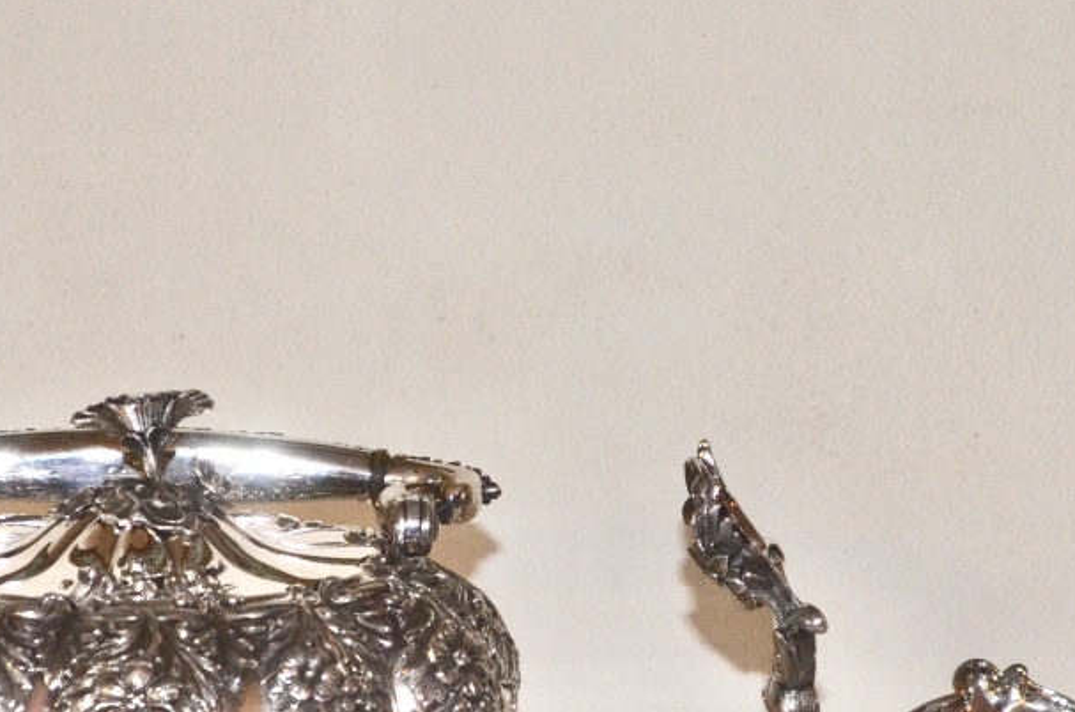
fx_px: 4857
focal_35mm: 163
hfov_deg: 12.6
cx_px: 459
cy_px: 624
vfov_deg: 8.4
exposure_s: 1/60
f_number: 5.6
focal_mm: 55
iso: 3200
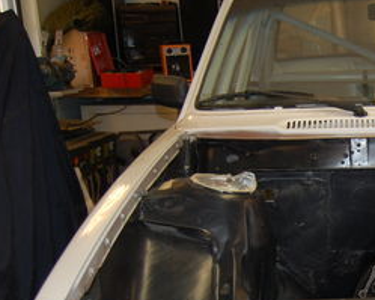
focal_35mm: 65
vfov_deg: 22.8
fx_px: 721
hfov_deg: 26.2
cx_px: 440
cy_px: 282
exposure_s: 1/60
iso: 400
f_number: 3.5
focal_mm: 18
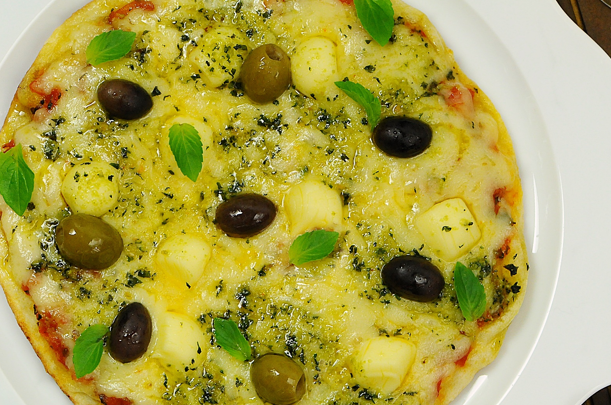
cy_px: 216
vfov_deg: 6.8
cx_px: 304
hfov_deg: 10.3
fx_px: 3400
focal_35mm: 201
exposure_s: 1/20
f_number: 10
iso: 1250
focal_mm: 105
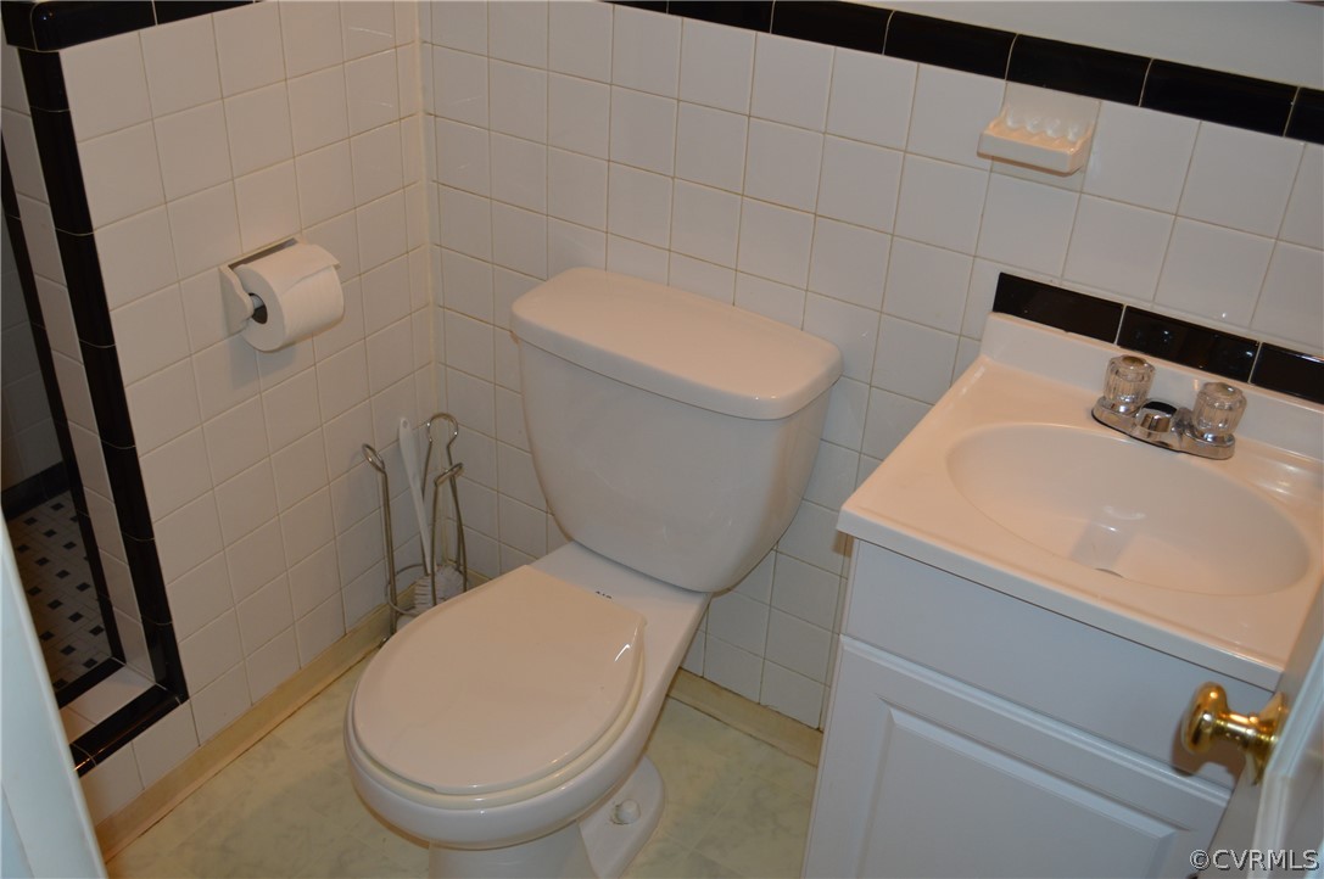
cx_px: 662
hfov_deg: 57.3
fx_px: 1212
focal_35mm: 33
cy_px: 440
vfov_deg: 39.9
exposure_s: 1/60
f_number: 4
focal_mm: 22
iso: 450
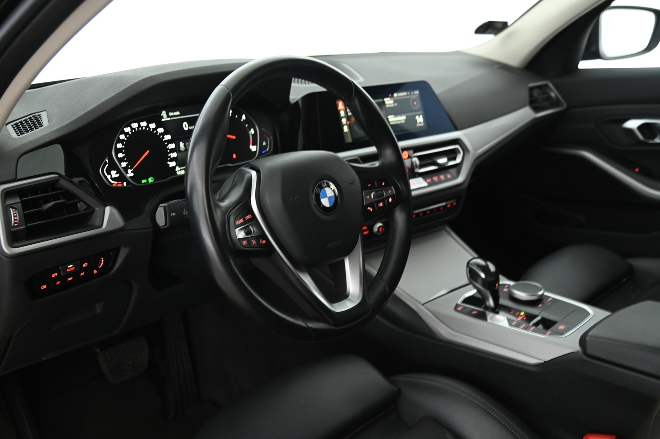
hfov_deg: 50.7
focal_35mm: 38
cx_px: 330
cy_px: 220
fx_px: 696
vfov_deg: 35.0
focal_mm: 38
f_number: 4
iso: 1250
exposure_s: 1/10
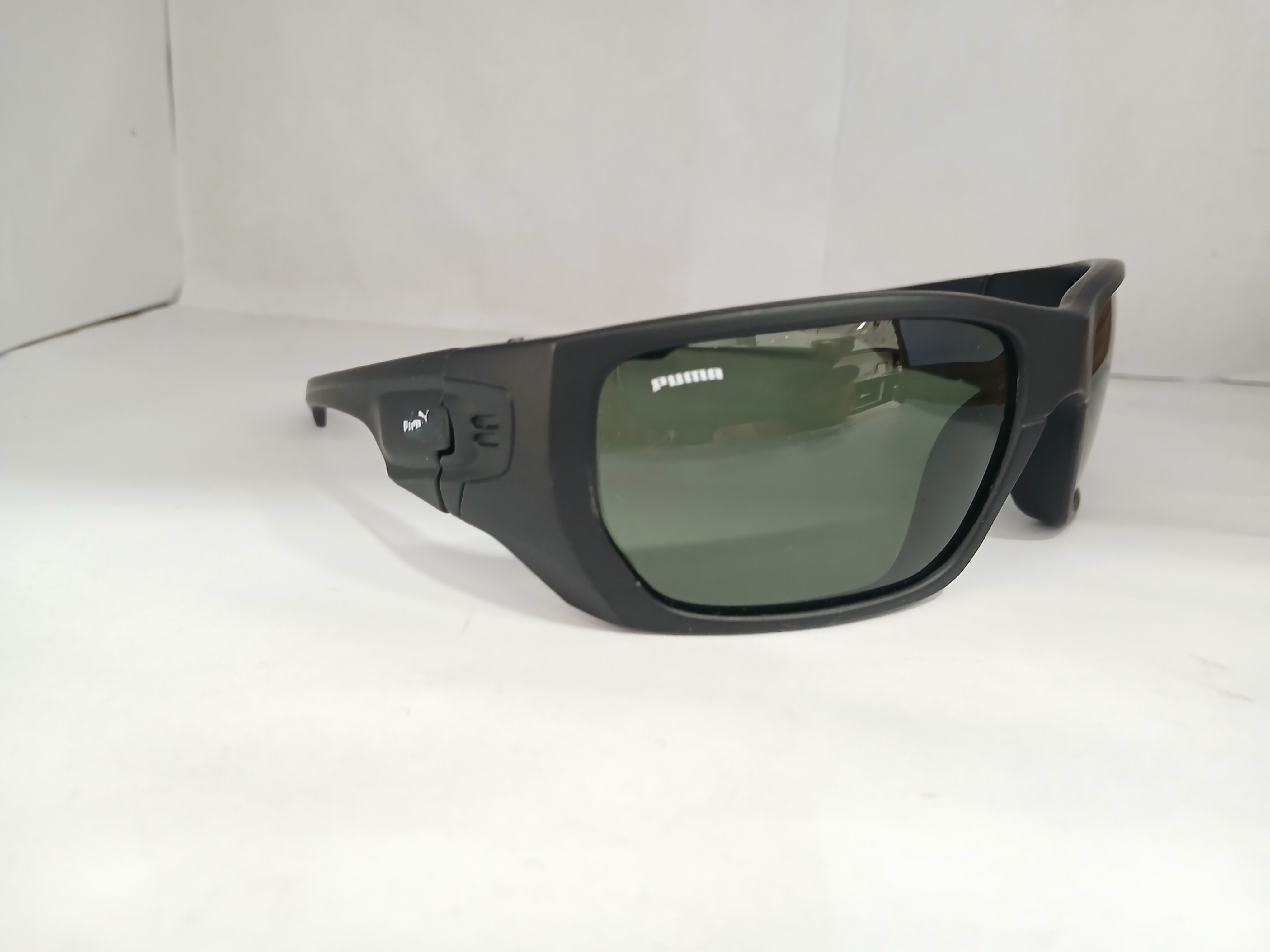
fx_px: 954
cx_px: 635
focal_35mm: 26
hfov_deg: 67.3
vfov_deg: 53.1
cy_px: 476
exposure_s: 1/33.3
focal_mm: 3.98
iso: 250
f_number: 1.8
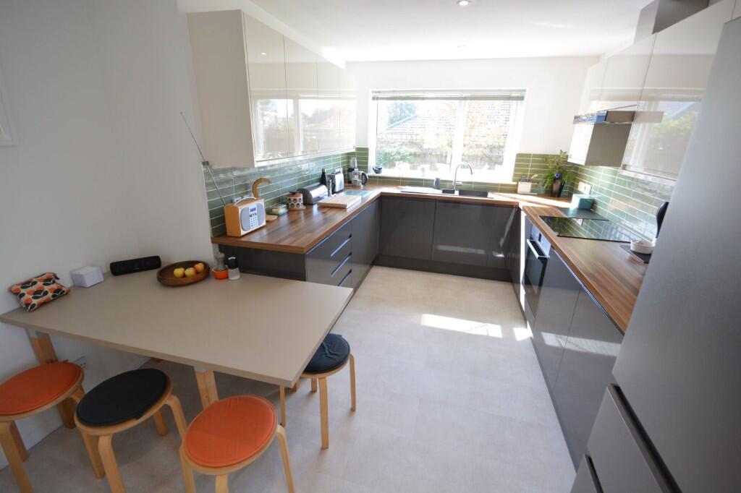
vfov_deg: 77.3
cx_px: 370
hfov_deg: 100.4
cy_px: 246
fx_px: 309
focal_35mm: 15
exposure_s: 1/30
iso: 400
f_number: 8
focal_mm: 10
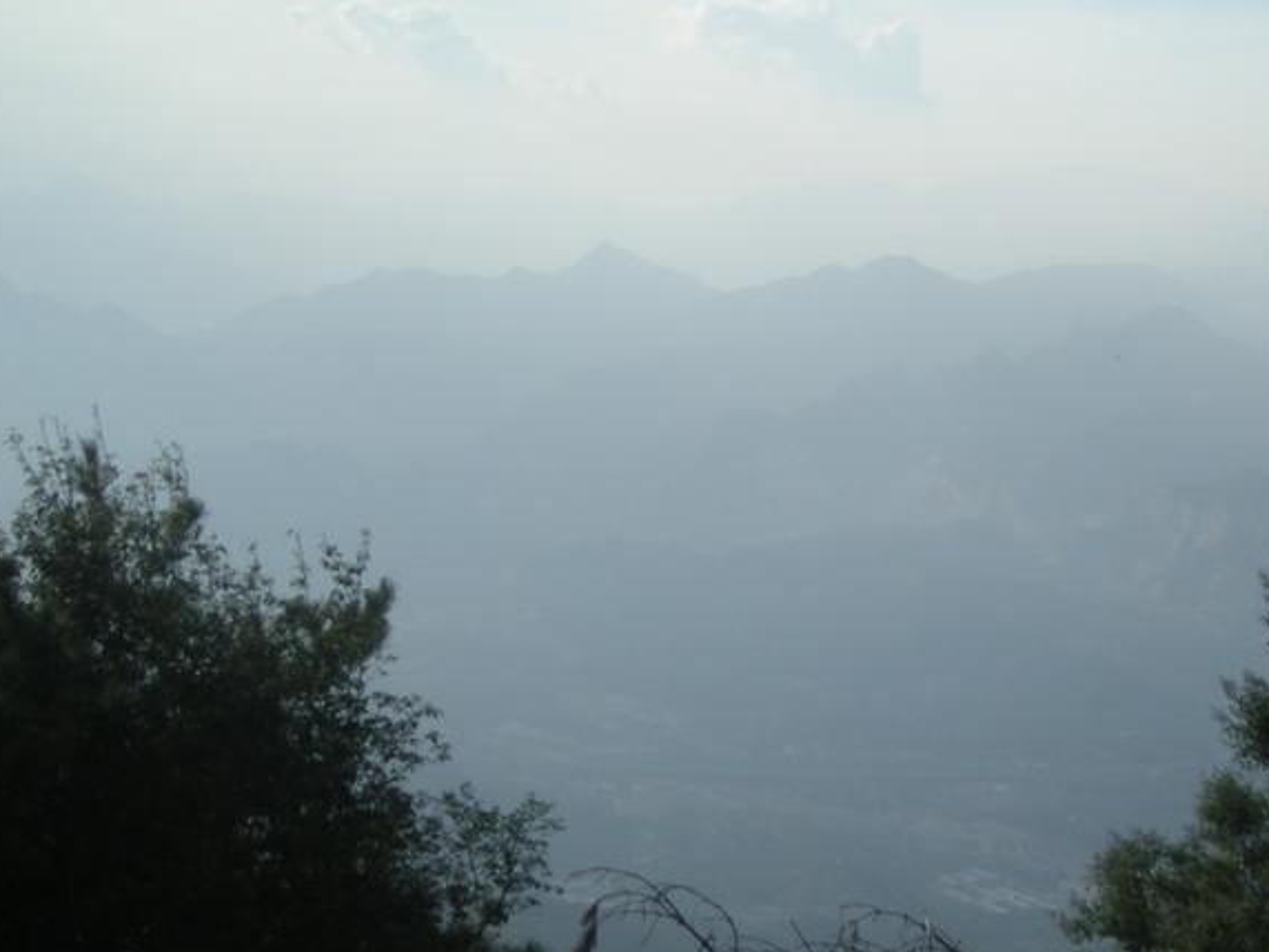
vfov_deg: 18.6
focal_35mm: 79
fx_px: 2896
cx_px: 847
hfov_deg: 24.6
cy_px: 324
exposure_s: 1/277
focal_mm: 7.9
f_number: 6.4
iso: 50
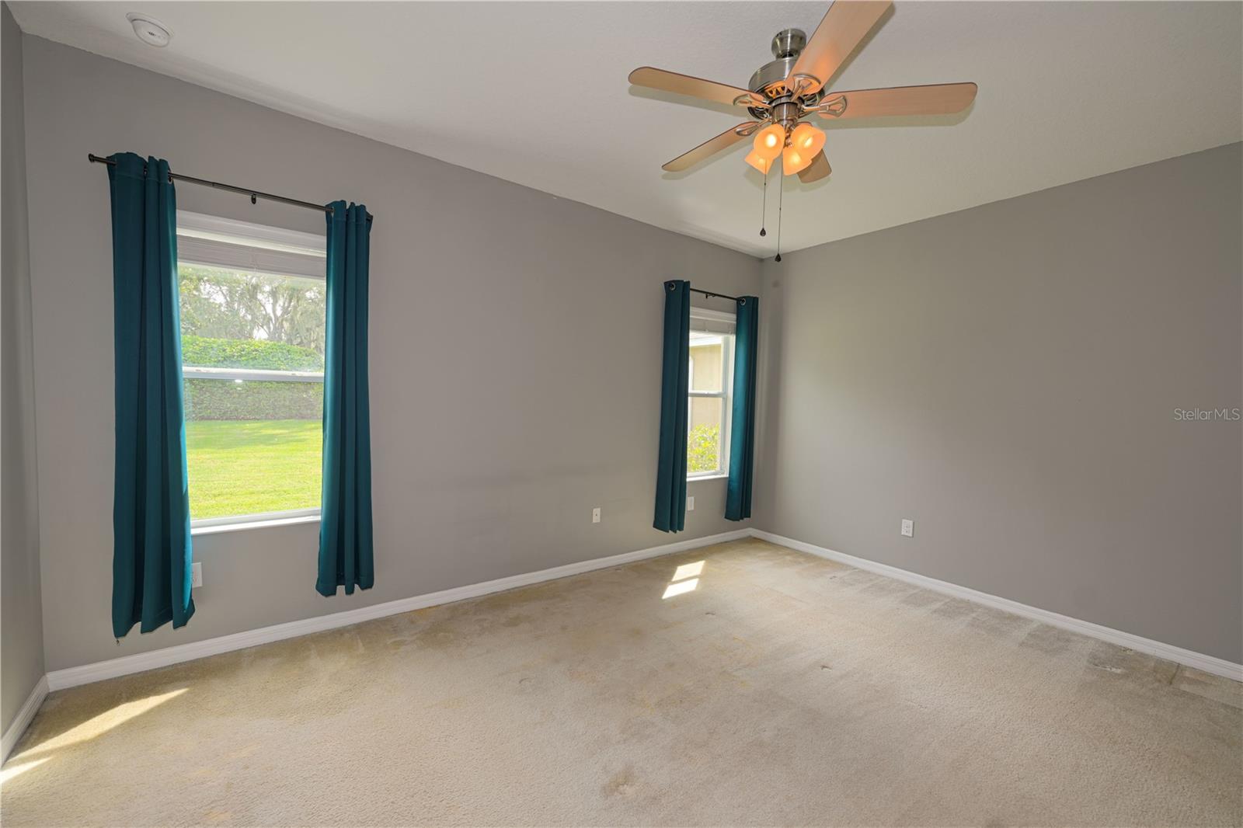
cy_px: 414
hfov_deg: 102.3
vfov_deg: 79.2
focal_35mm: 14
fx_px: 501
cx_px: 622
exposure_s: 1/60
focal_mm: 14.5
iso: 1800
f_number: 4
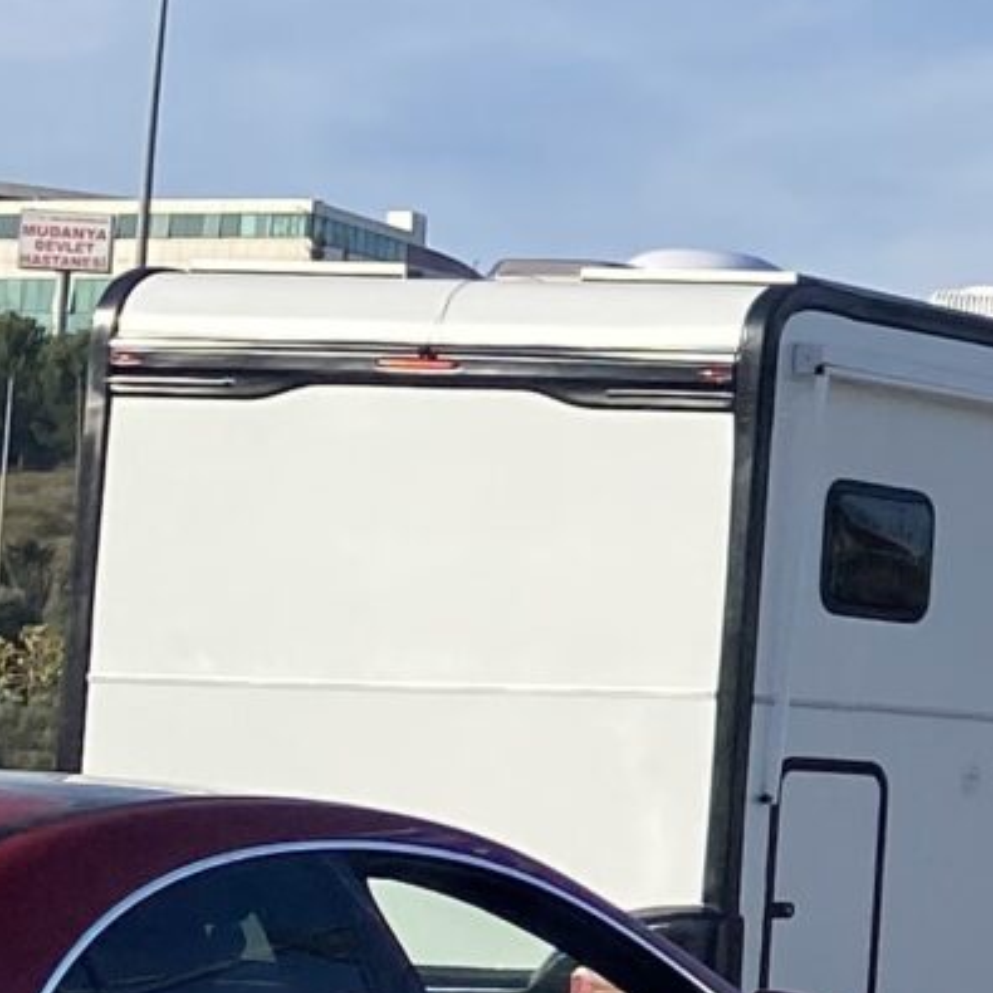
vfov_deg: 11.7
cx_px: 3085
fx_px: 4836
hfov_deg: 9.1
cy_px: 586
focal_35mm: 149
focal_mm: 4.25
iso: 32
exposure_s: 1/2571
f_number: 1.8
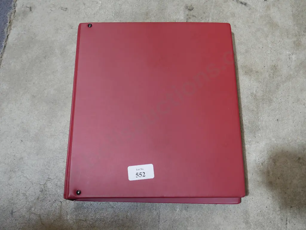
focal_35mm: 38
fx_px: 336
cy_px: 115
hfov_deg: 49.0
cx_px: 153
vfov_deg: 37.8
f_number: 4.1
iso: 320
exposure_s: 1/60
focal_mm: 19
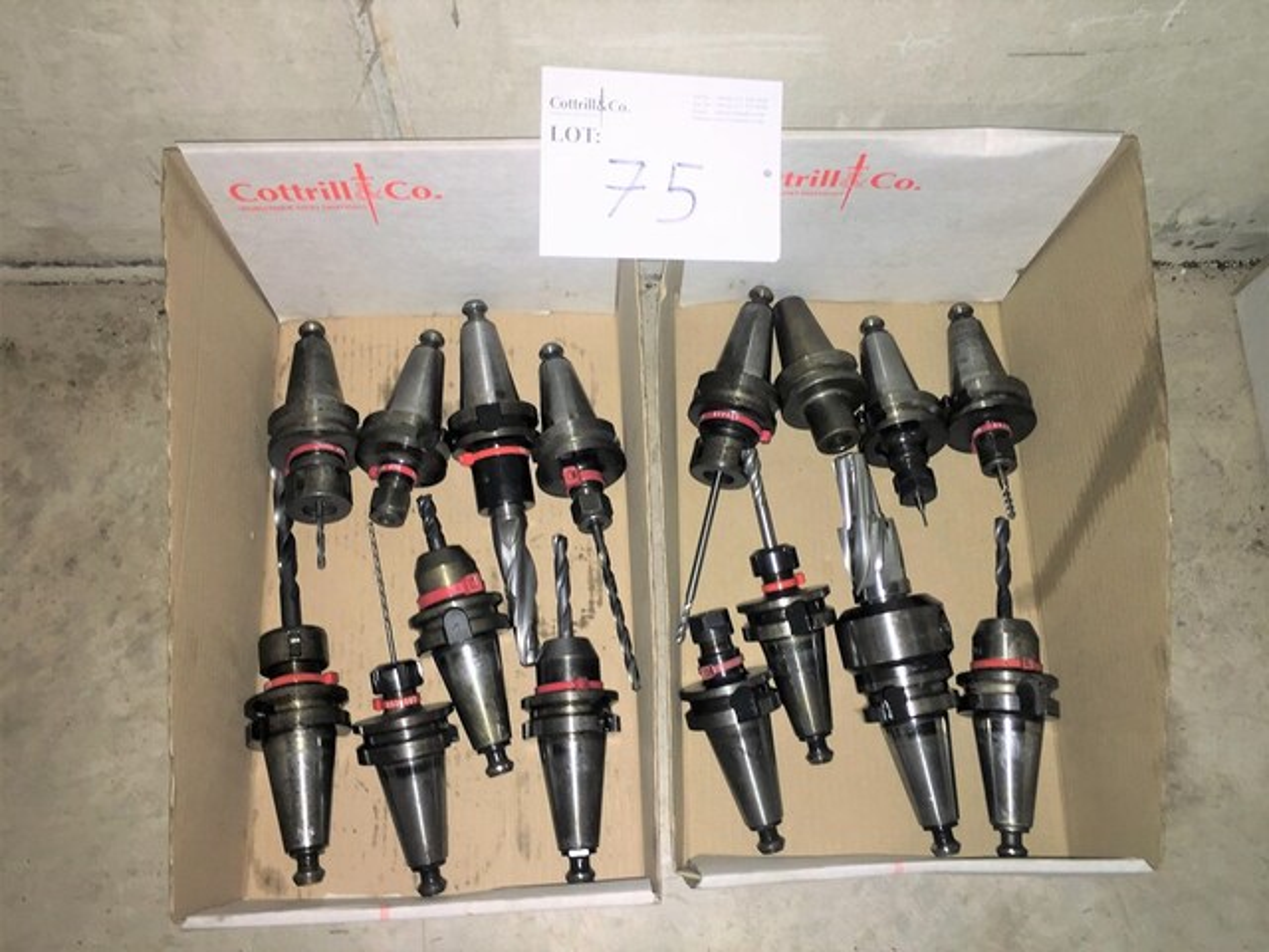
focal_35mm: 29
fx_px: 1063
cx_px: 634
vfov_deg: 48.2
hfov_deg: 61.7
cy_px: 476
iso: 50
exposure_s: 1/17
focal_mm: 4.15
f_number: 2.2
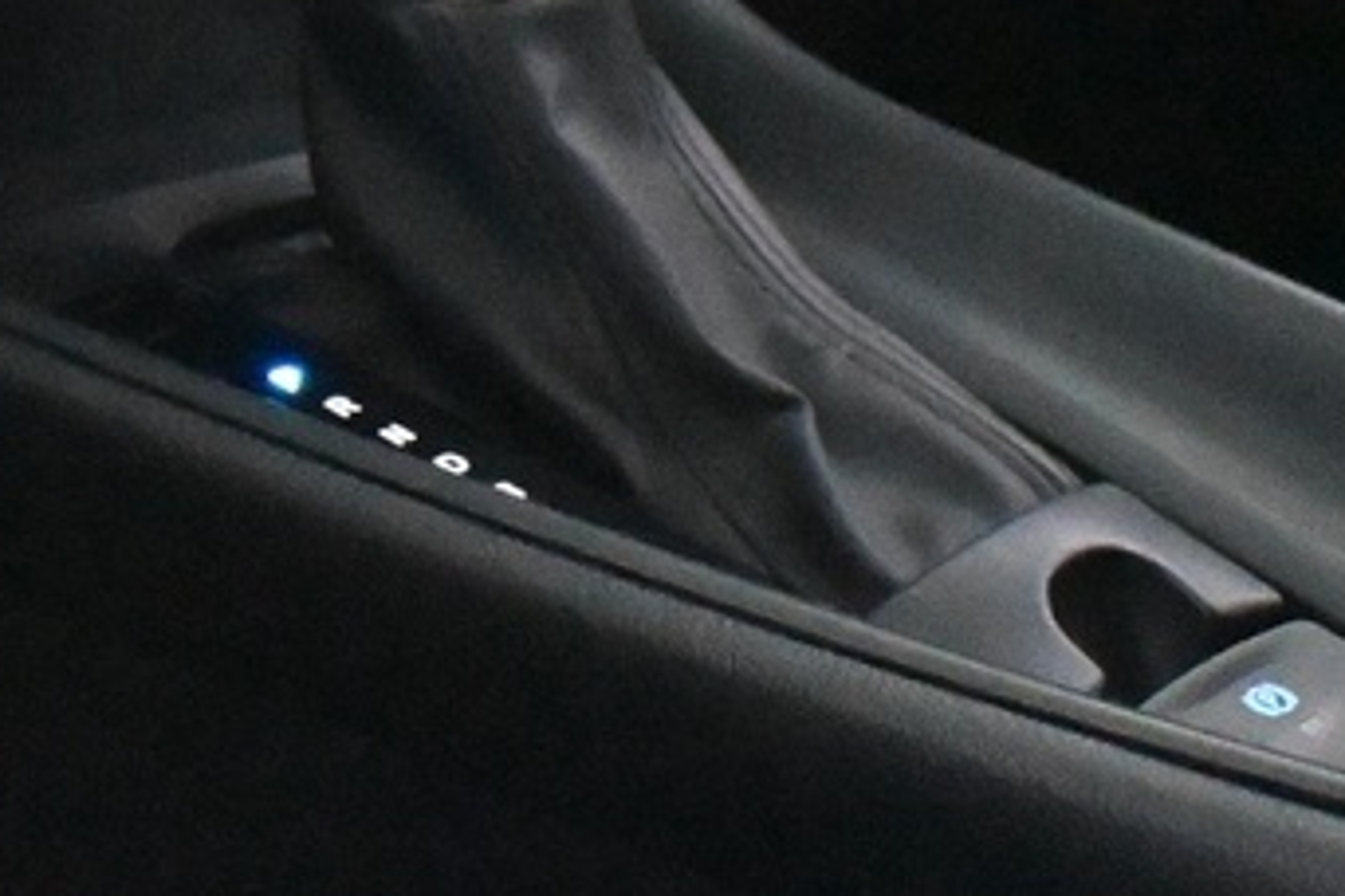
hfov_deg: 11.6
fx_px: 6103
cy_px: -1089
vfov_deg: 7.9
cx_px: -1089
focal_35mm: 163
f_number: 4.2
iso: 12800
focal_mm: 23
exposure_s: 1/60
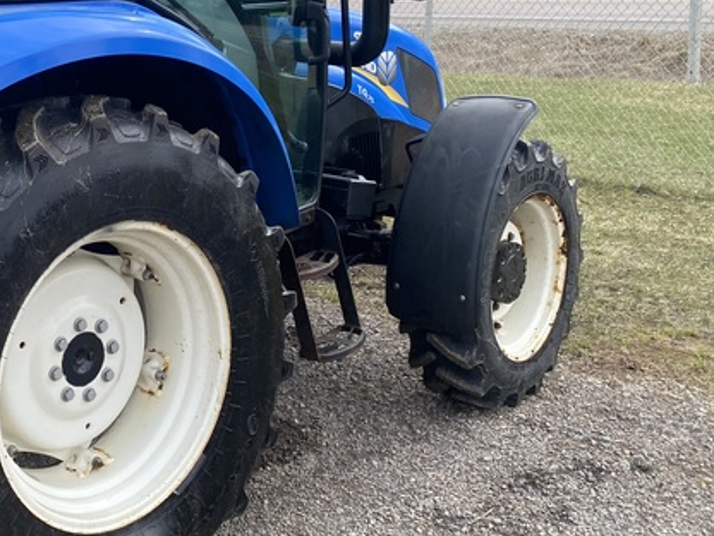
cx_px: 60
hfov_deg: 35.7
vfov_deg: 28.5
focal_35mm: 50
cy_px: 112
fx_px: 1031
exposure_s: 1/1093
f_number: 1.8
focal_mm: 4.25
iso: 32
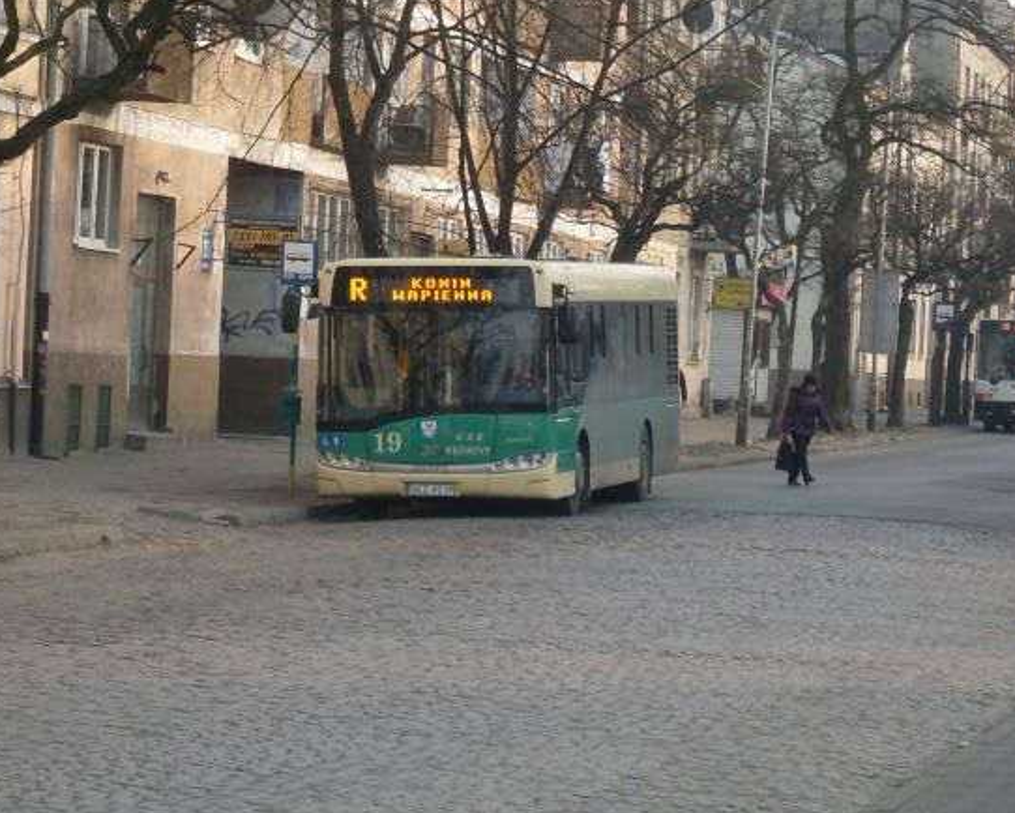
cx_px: 459
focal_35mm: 195
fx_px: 5860
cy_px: 389
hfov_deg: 9.9
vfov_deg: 7.9
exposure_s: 1/125
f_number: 5.2
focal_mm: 18.9
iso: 100
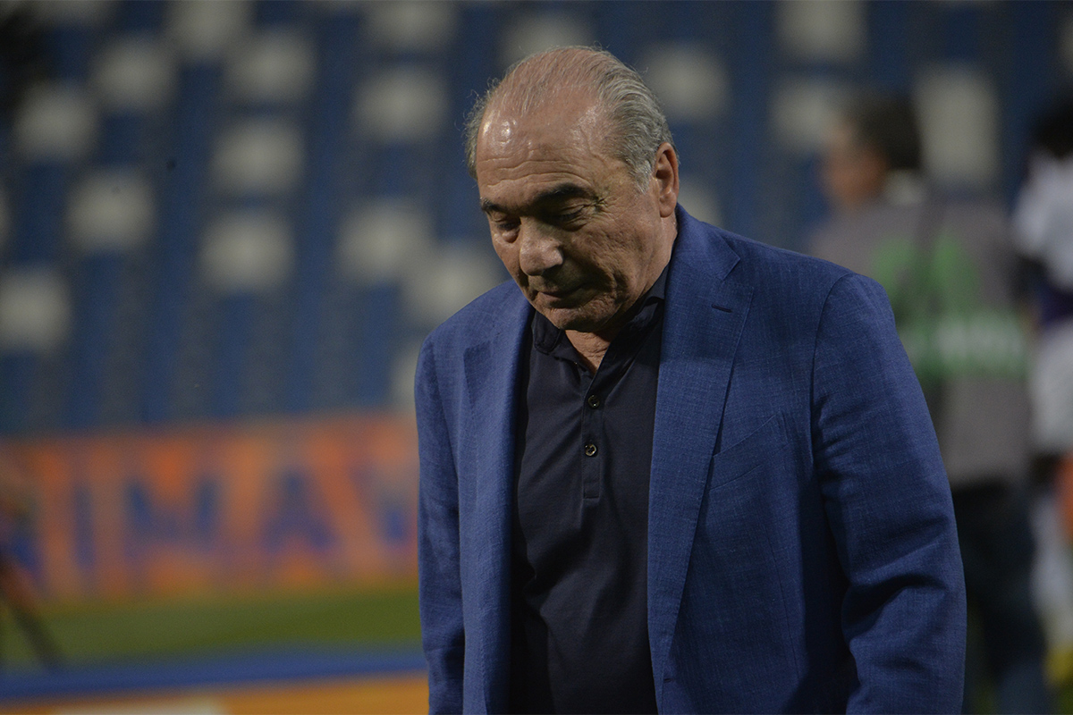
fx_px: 11921
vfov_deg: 3.4
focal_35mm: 400
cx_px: 536
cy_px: 358
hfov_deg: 5.2
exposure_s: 1/800
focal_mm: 400
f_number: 5.6
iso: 2500
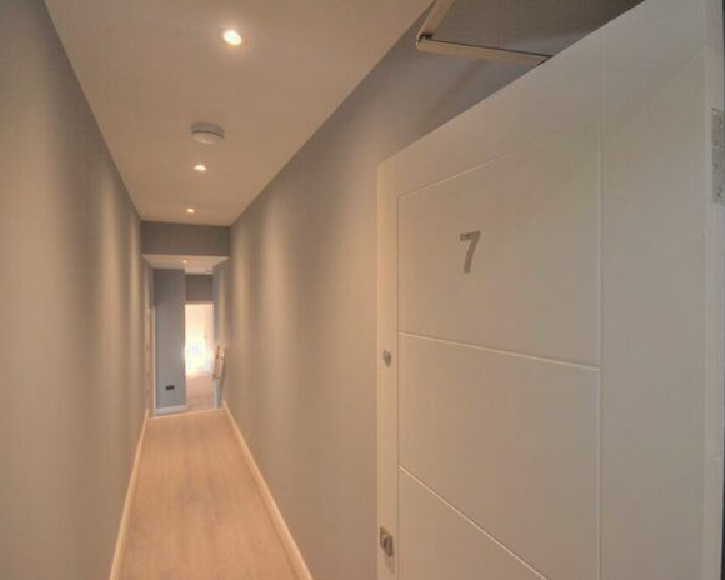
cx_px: 394
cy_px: 291
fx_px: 365
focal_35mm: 17
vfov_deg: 77.0
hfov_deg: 89.4
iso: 1000
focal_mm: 10
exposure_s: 1/60
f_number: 4
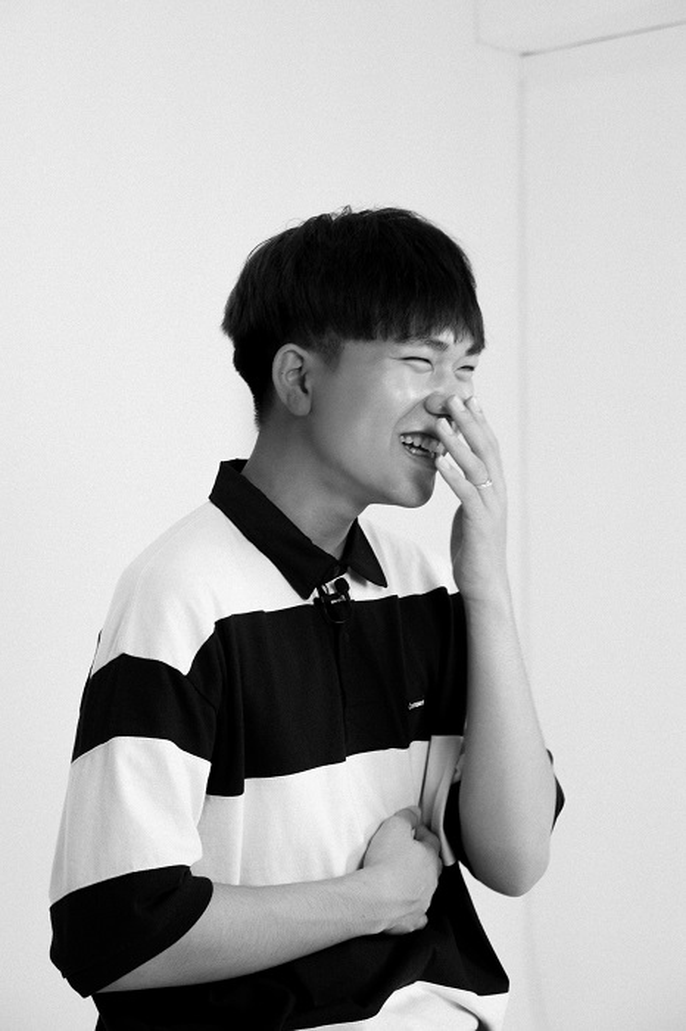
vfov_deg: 27.0
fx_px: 2146
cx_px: 343
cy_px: 516
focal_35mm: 75
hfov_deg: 18.2
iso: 640
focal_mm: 75
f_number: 8
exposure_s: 1/125
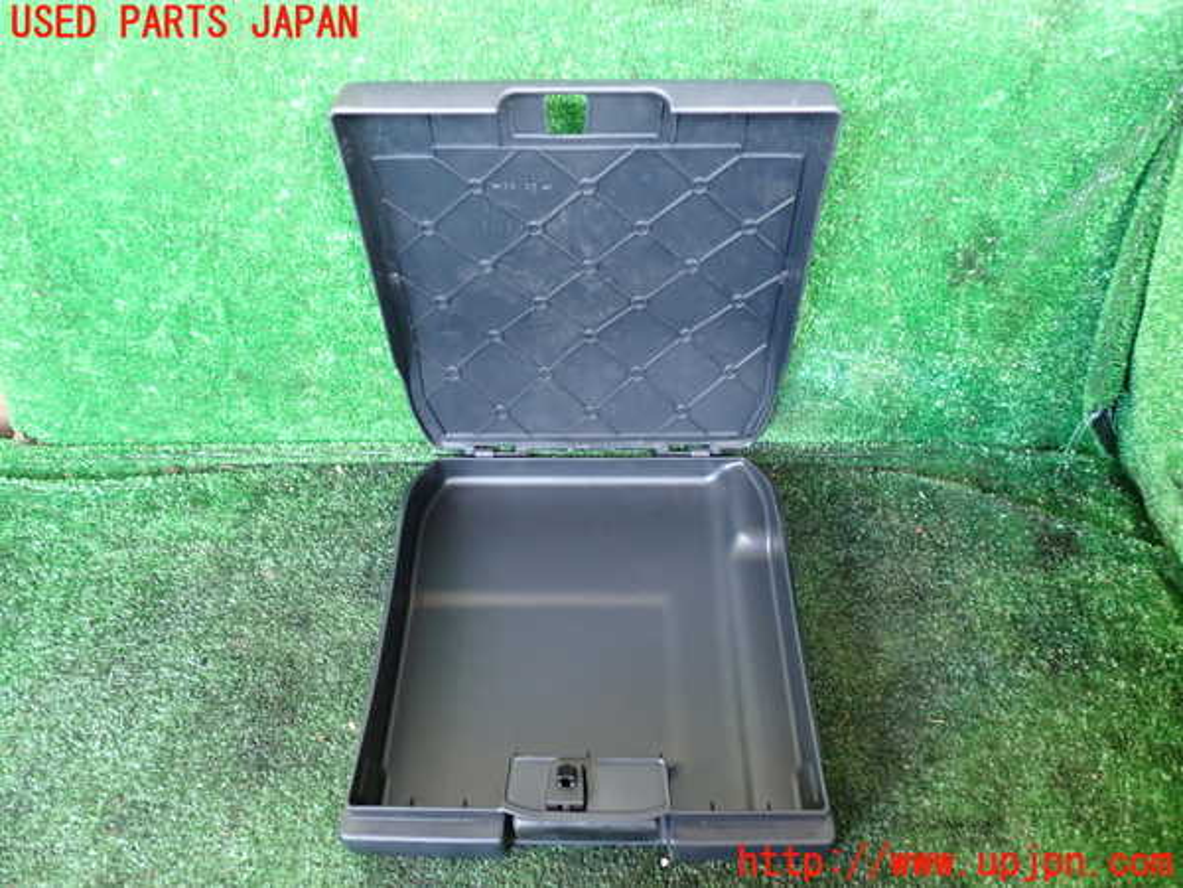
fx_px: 1025
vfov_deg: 46.8
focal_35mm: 30
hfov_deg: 60.0
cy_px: 444
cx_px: 592
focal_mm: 5.4
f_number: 2.3
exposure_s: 1/30
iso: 320
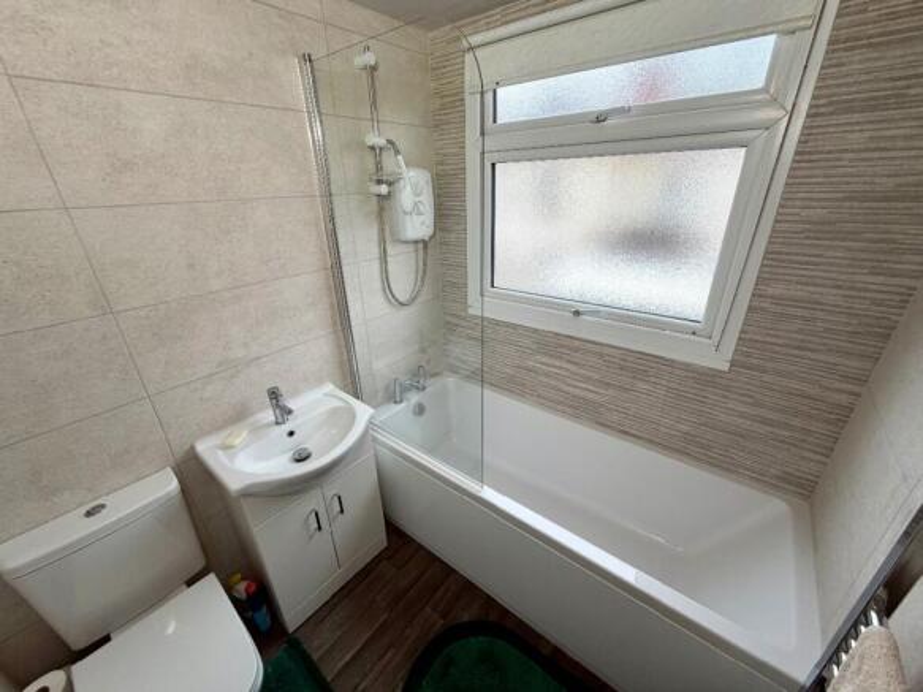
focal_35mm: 14
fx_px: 373
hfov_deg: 102.1
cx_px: 462
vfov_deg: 85.7
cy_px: 346
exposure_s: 1/95
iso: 40
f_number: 2.2
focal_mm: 2.22
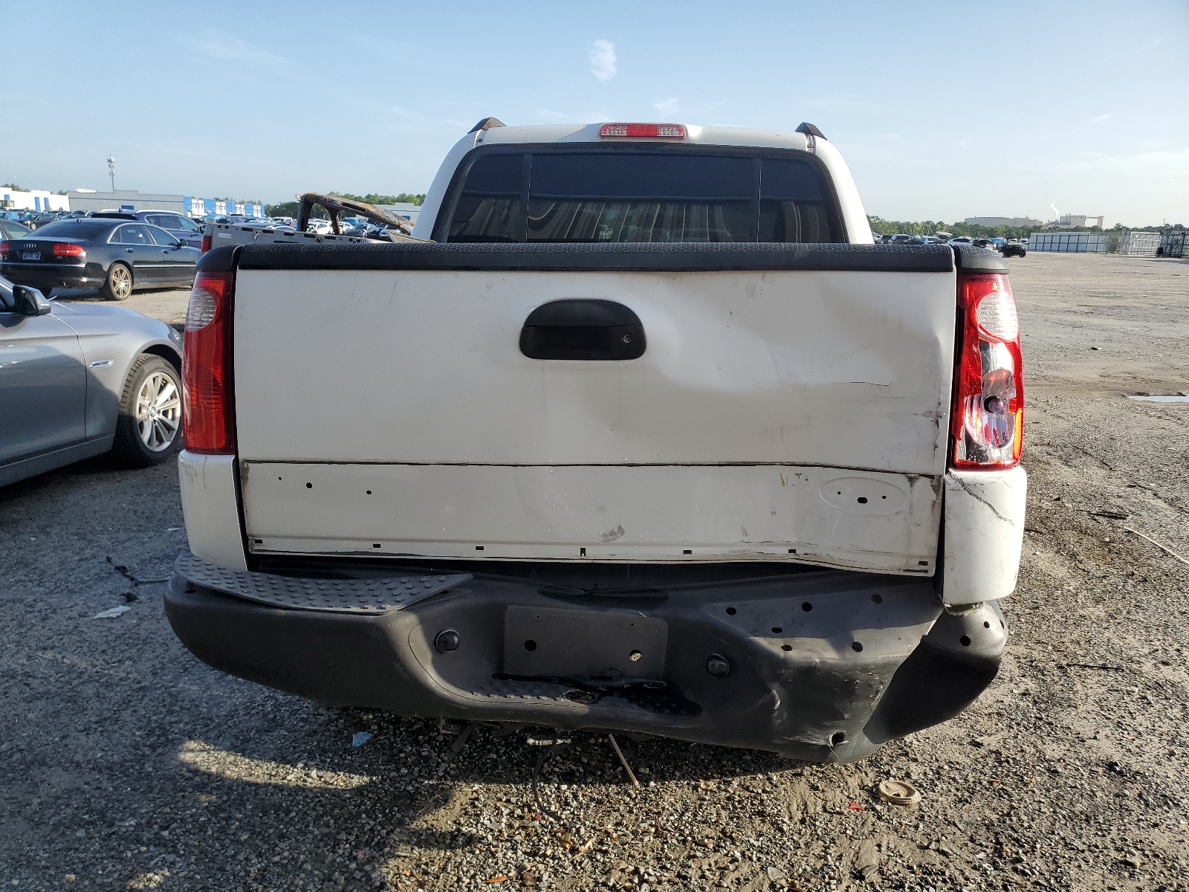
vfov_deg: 53.1
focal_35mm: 26
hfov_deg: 67.3
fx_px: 893
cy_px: 446
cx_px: 594
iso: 50
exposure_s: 1/1667
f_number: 1.5
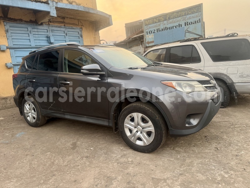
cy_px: 94
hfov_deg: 71.6
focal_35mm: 24
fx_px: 173
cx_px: 125
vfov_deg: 56.8
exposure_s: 1/60
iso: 320
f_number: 1.78
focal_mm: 6.76
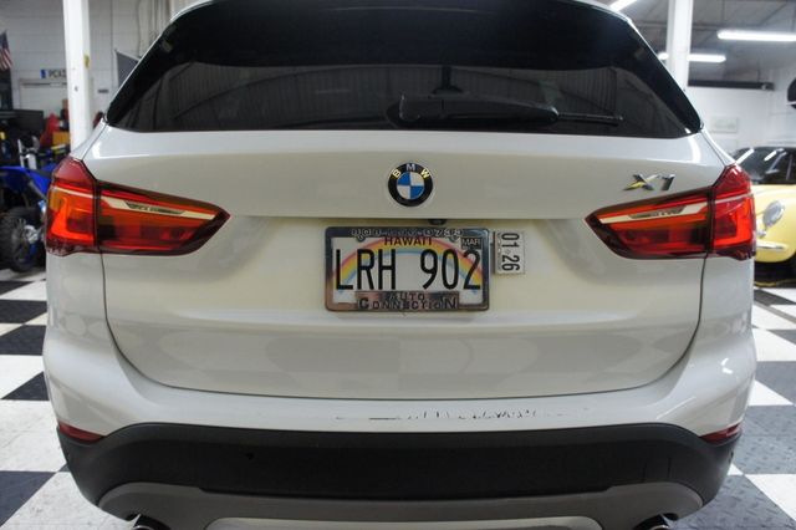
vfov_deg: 47.9
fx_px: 597
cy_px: 265
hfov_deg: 67.4
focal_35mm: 27
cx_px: 398
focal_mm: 18
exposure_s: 1/100
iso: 1600
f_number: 3.5
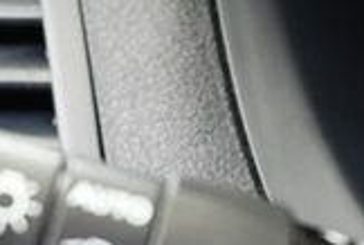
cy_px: 338
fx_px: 1440
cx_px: 213
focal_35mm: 142
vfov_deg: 9.5
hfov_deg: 14.4
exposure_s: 1/60
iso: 4000
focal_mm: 18
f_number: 3.5
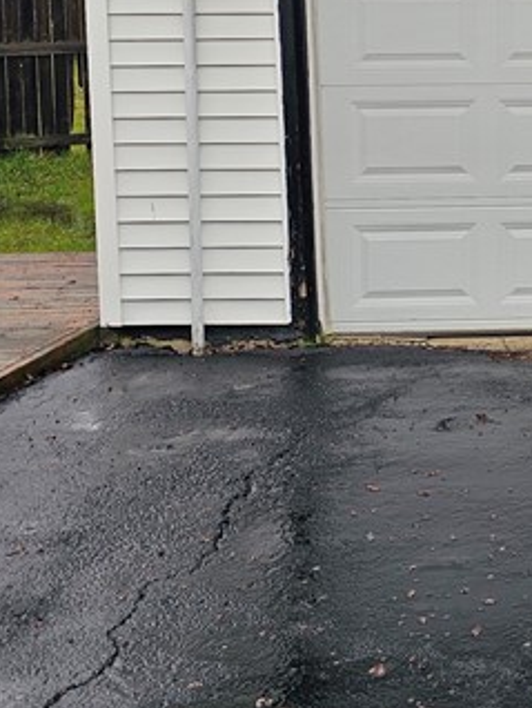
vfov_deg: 25.3
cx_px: 808
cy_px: 42
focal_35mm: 74
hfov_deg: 17.8
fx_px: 1514
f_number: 1.7
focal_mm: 6.3
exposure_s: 1/120
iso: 12
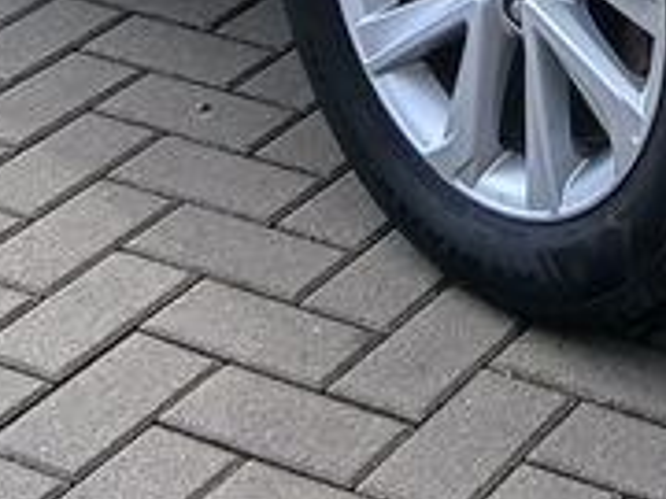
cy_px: -551
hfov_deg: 13.0
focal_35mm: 148
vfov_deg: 9.3
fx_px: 2847
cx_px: 770
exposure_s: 1/259
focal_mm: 3.98
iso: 20
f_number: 1.8
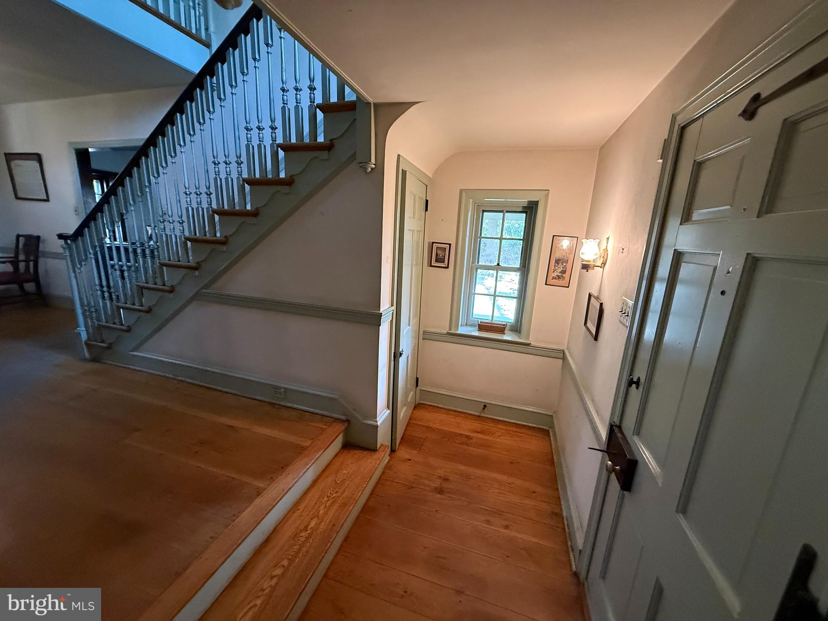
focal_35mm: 14
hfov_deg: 102.1
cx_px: 414
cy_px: 310
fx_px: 335
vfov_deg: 85.7
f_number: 2.2
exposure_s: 1/60
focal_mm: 2.22
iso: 640
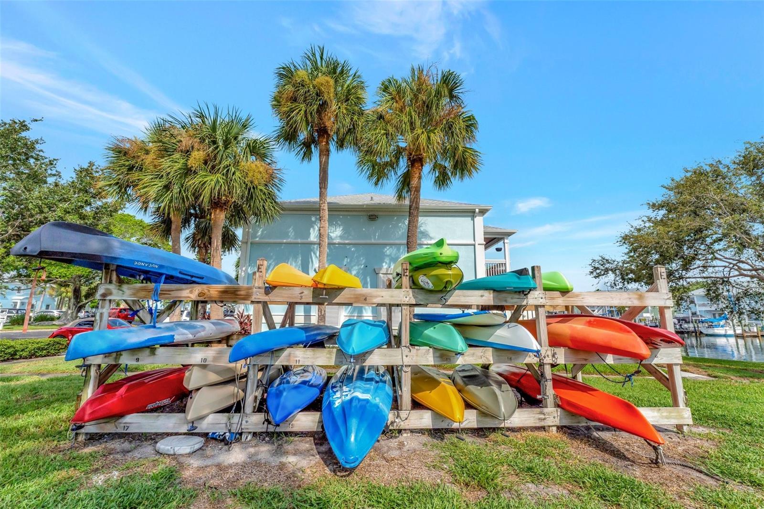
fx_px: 297
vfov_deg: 81.2
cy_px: 254
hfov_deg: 104.3
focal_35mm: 14
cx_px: 382
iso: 400
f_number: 8
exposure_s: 1/8000
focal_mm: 14
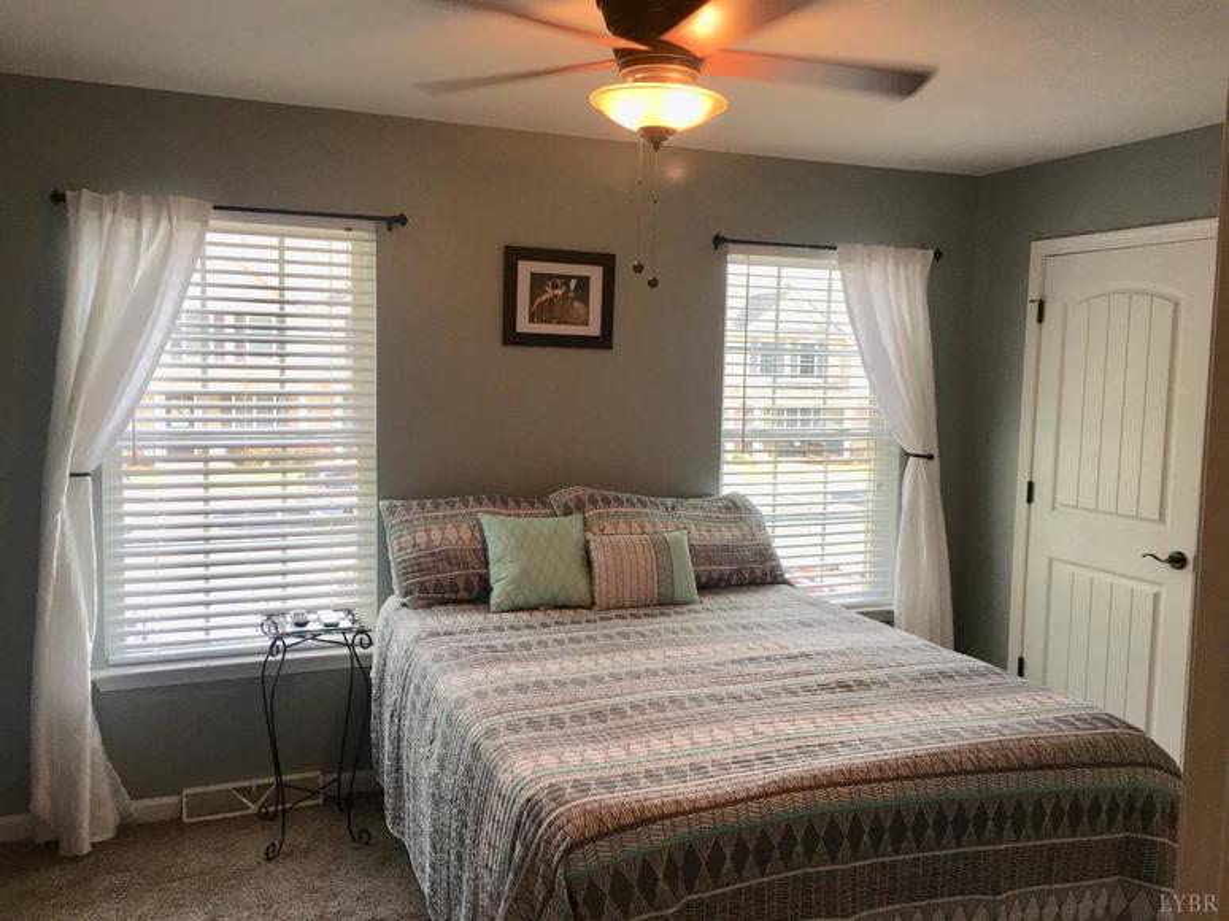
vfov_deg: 48.2
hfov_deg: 61.7
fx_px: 1029
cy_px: 460
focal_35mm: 29
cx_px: 614
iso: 32
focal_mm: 4.15
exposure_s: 1/60
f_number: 2.2
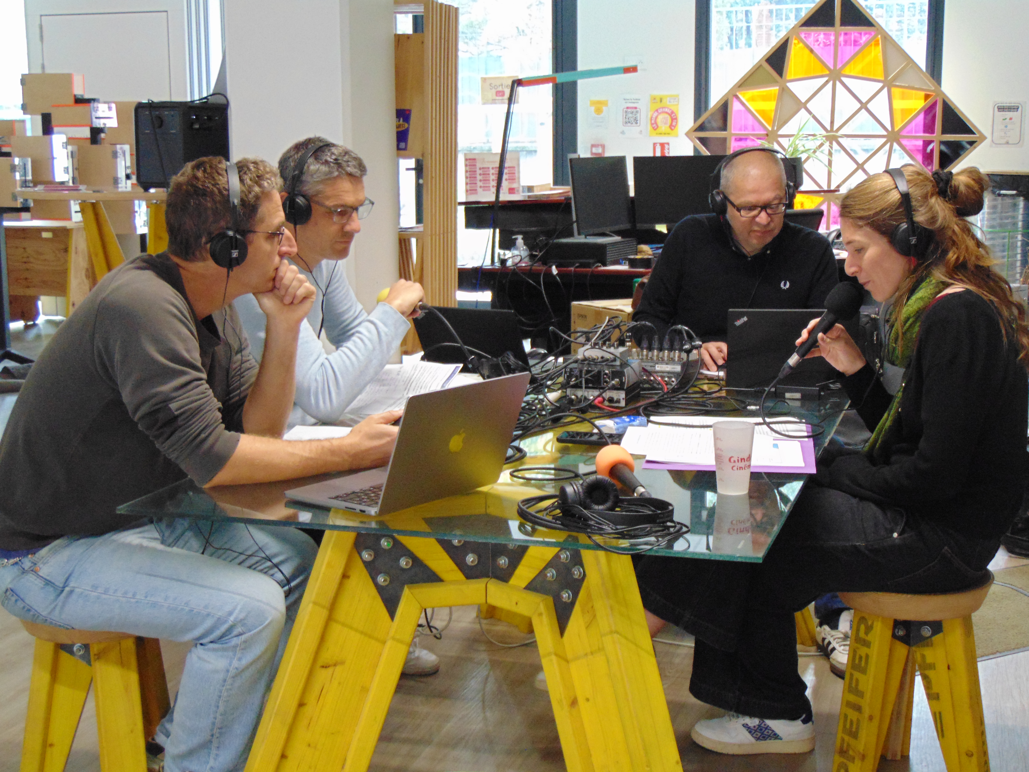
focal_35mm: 50
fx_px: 1486
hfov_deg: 38.2
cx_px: 514
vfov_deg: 29.1
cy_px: 386
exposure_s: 1/30
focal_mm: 9
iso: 400
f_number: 3.5
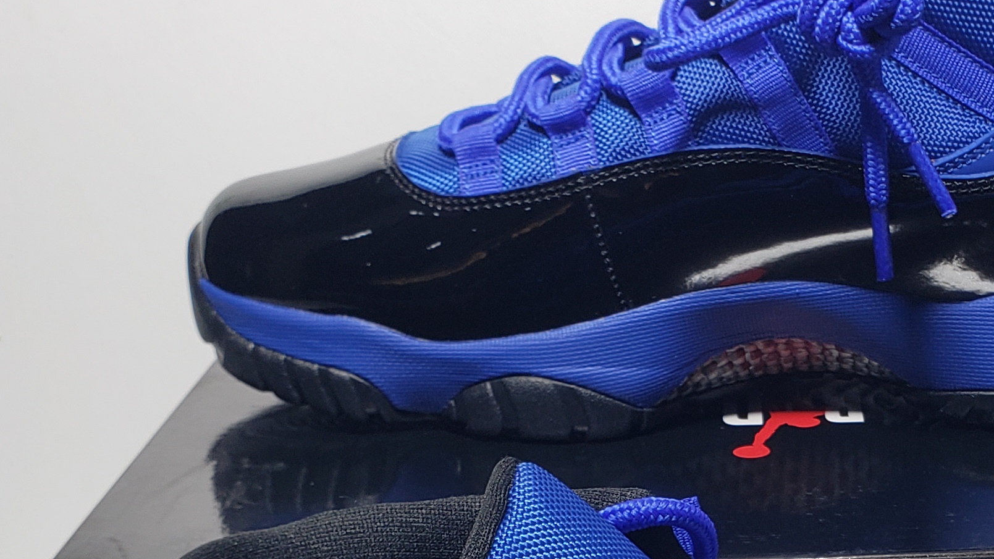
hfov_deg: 29.1
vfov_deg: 16.4
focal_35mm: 71
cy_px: 631
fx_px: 1871
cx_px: 791
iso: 50
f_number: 2.4
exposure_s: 1/134
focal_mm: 4.3
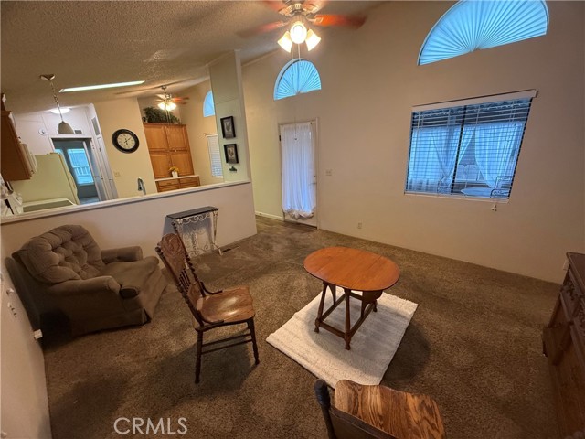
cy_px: 220
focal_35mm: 14
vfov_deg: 85.7
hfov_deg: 102.1
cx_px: 292
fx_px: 237
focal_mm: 2.22
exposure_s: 1/60
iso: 500
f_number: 2.2
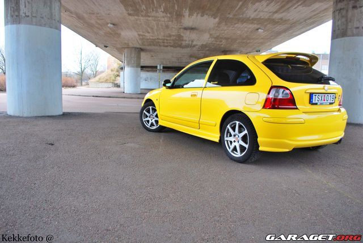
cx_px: 182
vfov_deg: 48.0
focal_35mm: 27
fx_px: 272
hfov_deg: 67.3
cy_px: 122
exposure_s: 1/50
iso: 200
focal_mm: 18
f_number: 3.5
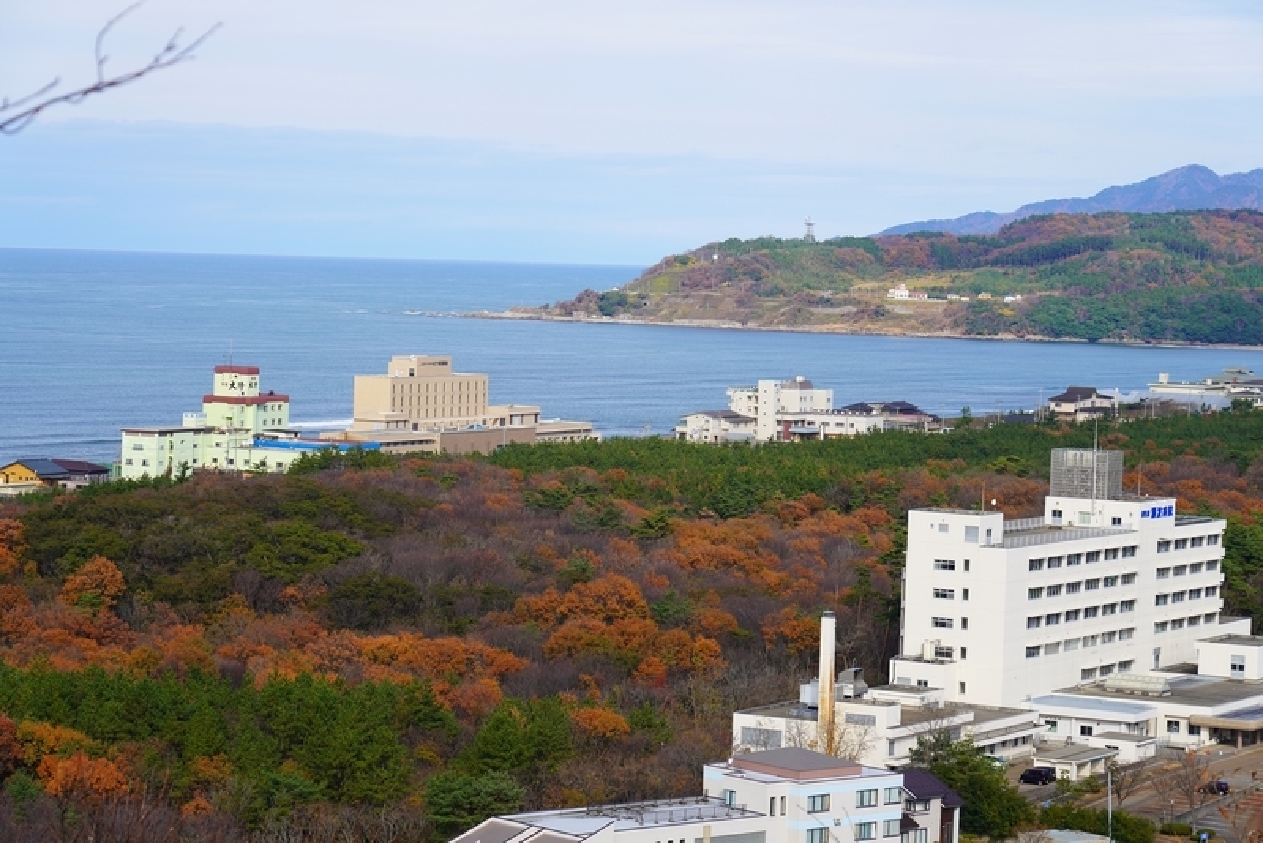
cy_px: 422
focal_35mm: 100
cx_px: 632
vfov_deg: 13.7
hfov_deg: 20.4
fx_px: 3509
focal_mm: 100
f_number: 7.1
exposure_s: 1/320
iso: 100
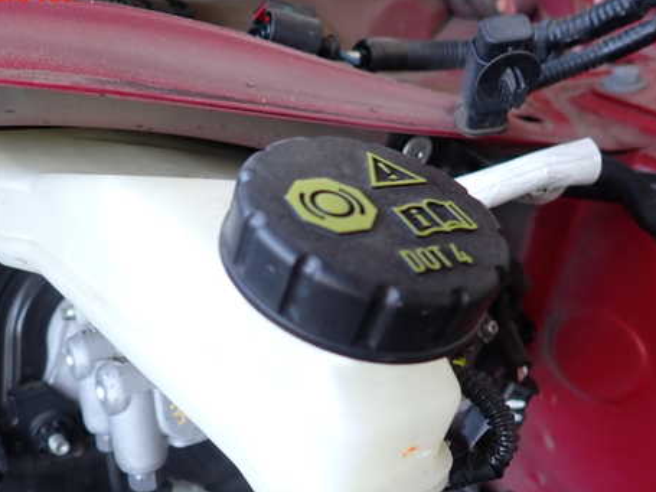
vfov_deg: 42.7
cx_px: 241
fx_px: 625
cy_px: 299
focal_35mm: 33
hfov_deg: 54.7
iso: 200
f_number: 2
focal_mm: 4.5
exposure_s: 1/60
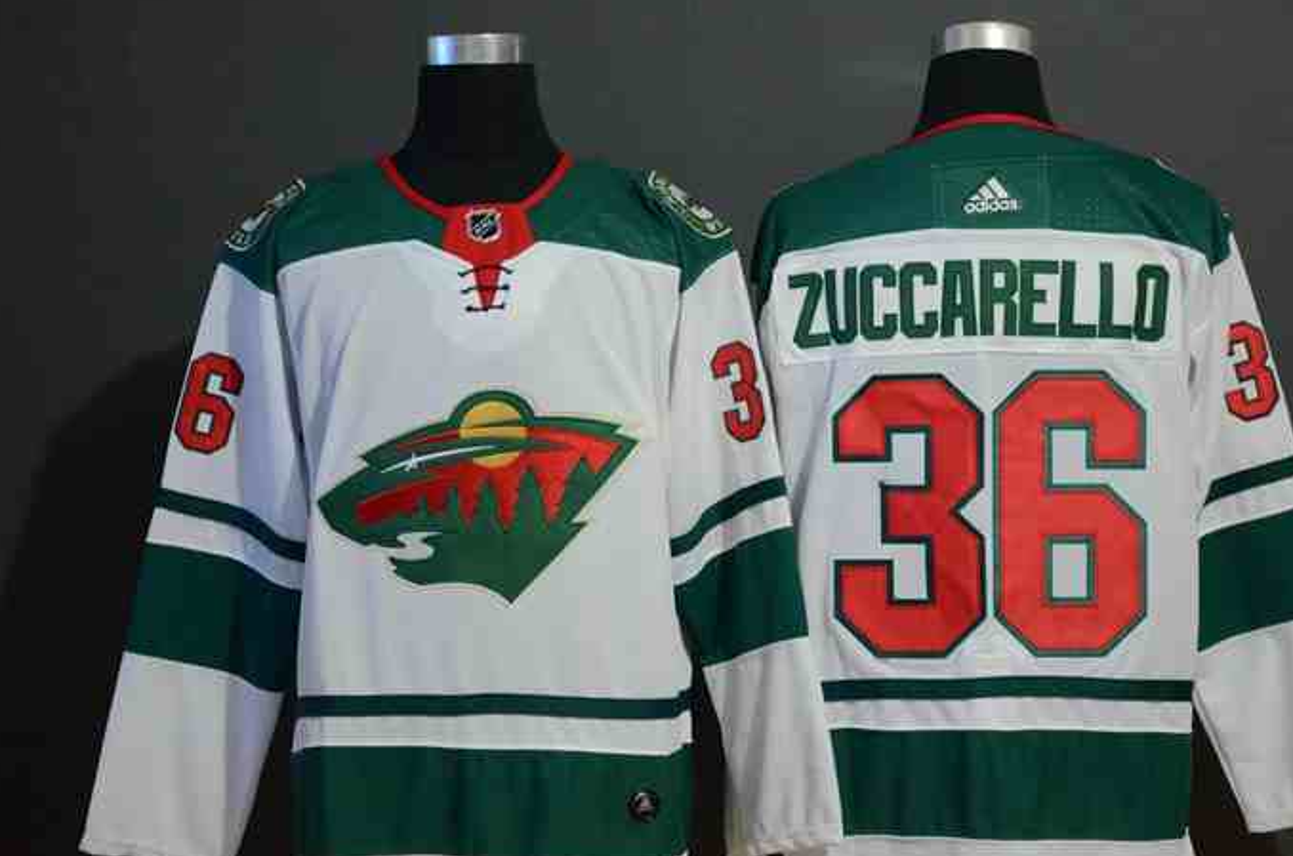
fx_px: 3297
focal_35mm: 92
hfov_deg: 22.2
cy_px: 459
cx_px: 702
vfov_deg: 14.8
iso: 4000
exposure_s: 1/30
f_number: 4.8
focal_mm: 52
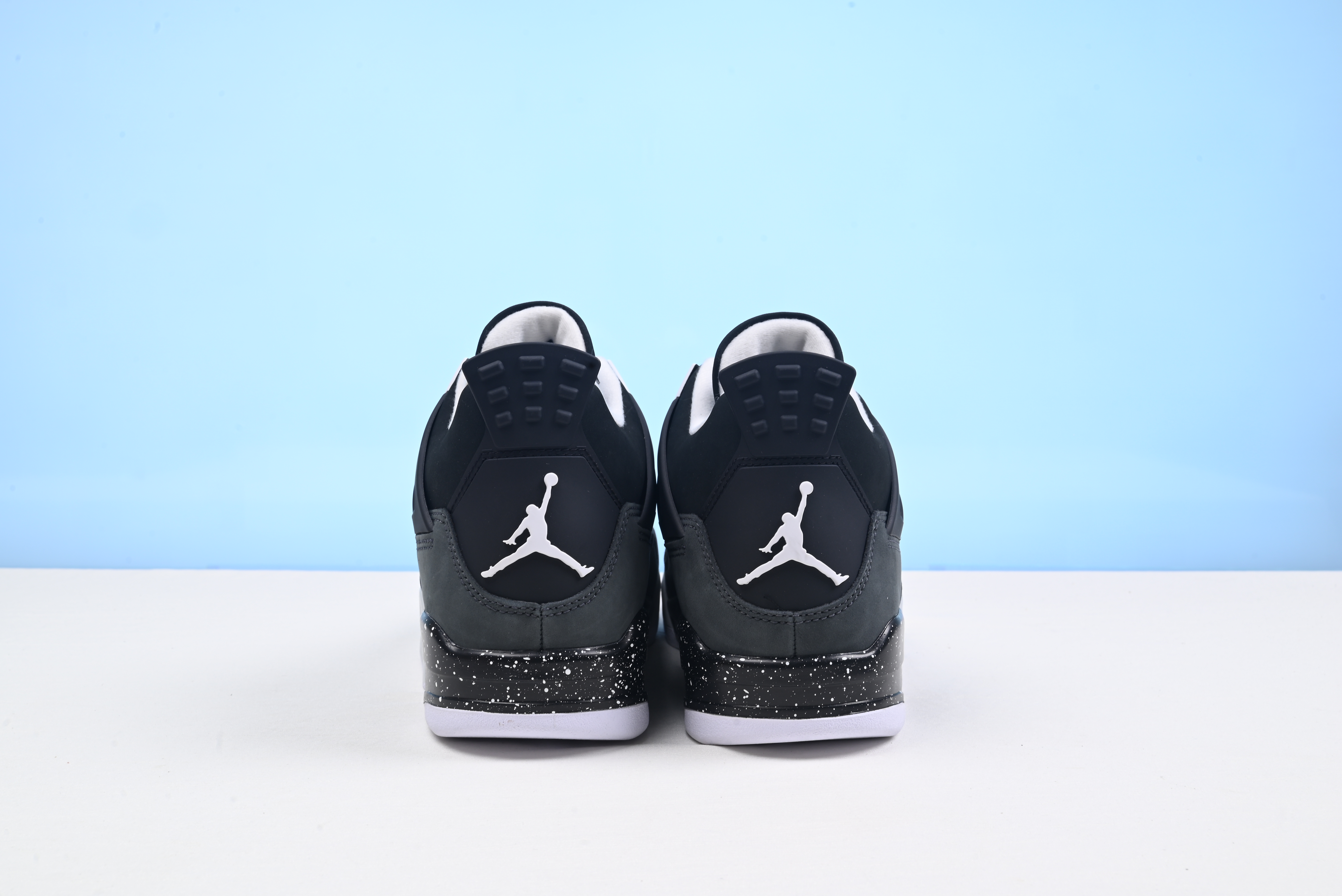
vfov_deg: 33.4
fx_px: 1492
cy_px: 448
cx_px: 671
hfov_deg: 48.4
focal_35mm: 40
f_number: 16
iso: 100
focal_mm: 40
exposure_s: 1/2
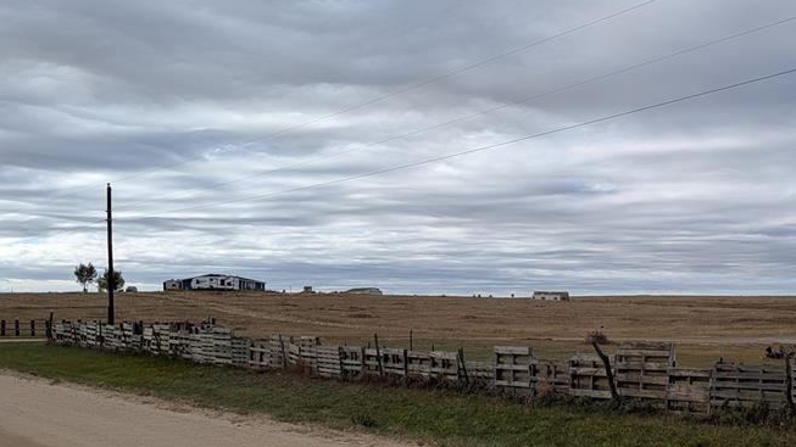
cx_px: 408
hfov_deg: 49.4
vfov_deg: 28.7
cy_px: 317
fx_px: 865
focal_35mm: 41
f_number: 1.7
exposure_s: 1/1527
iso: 27
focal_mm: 4.53
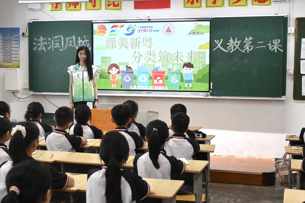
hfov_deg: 40.0
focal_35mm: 50
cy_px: 102
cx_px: 152
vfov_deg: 27.3
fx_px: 419
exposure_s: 1/80
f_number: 5.6
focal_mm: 33
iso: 640
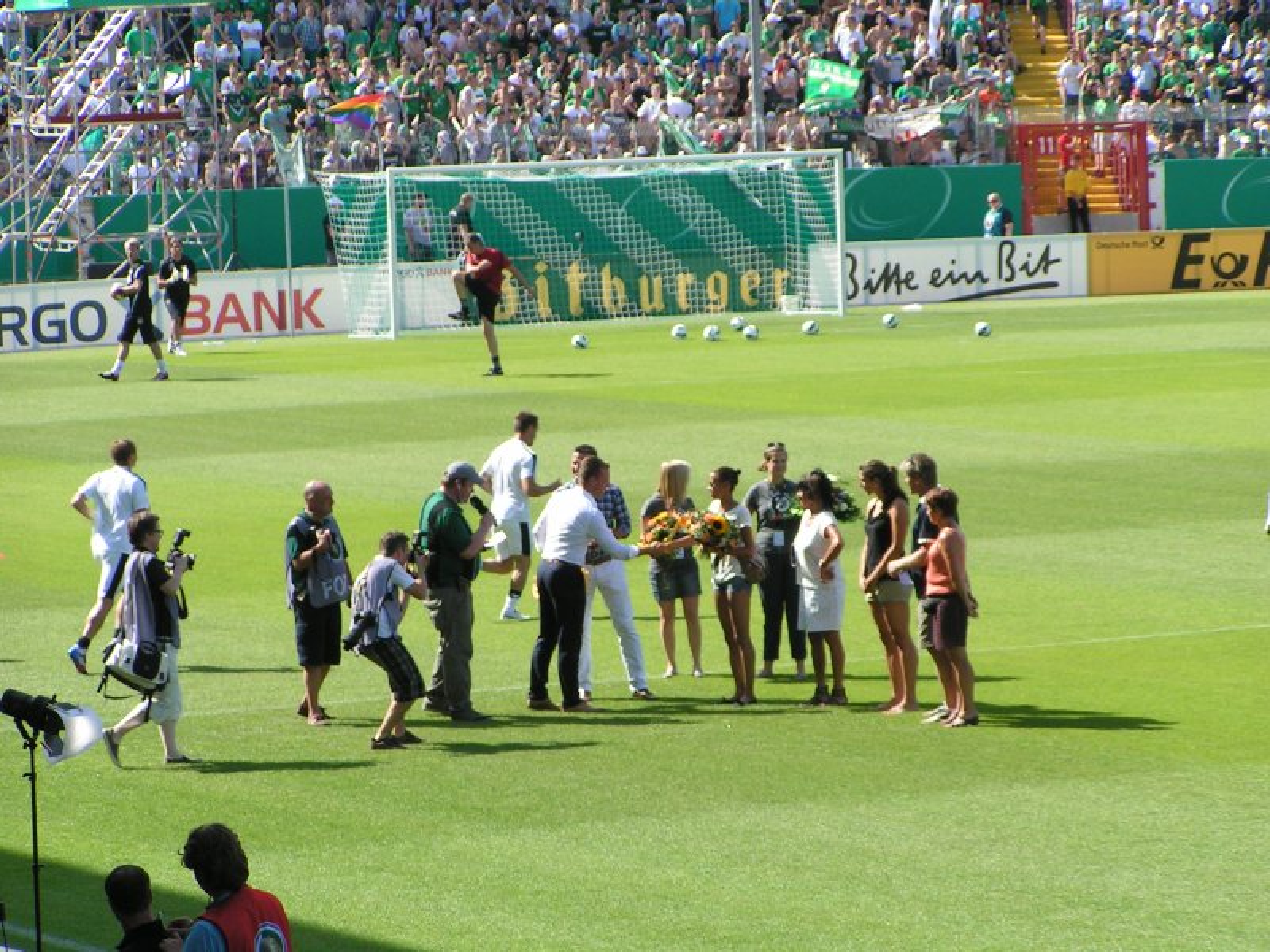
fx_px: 7228
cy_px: 476
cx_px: 635
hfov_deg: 10.0
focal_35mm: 197
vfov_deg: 7.5
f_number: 5
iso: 50
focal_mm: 30.1
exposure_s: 1/250
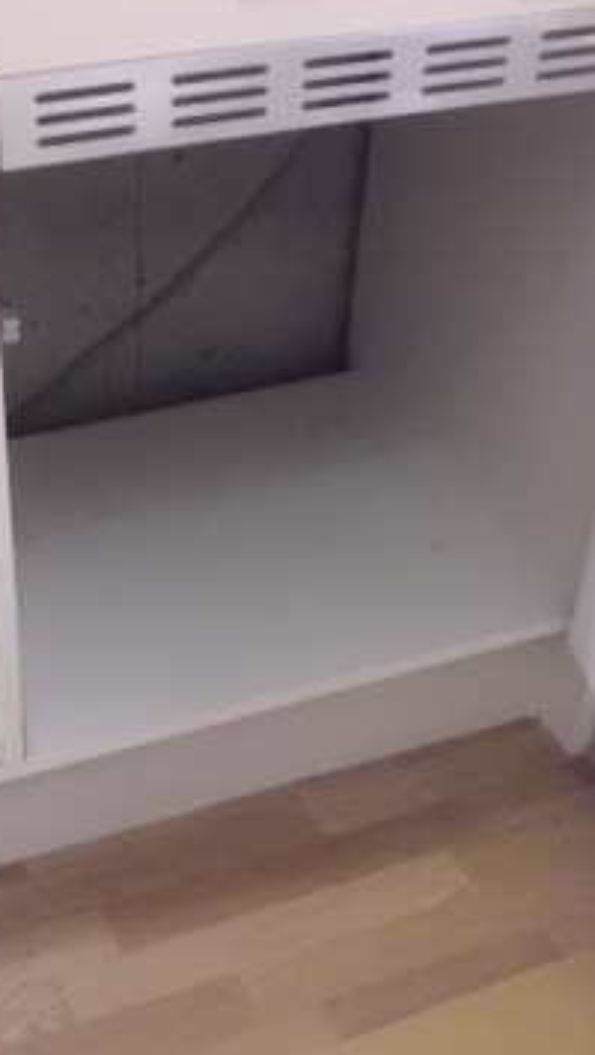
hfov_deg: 23.3
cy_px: 511
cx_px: 146
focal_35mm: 51
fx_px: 1429
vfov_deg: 40.6
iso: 800
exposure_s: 1/30
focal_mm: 4.7
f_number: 2.8
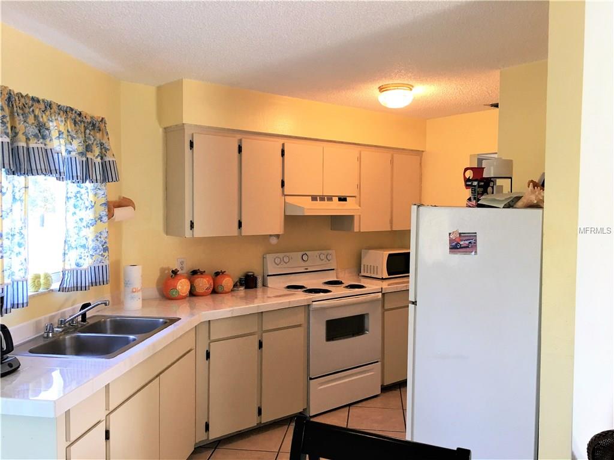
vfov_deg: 48.2
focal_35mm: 29
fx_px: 514
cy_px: 230
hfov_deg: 61.7
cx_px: 307
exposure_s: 1/15
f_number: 2.2
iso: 32
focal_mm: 4.15
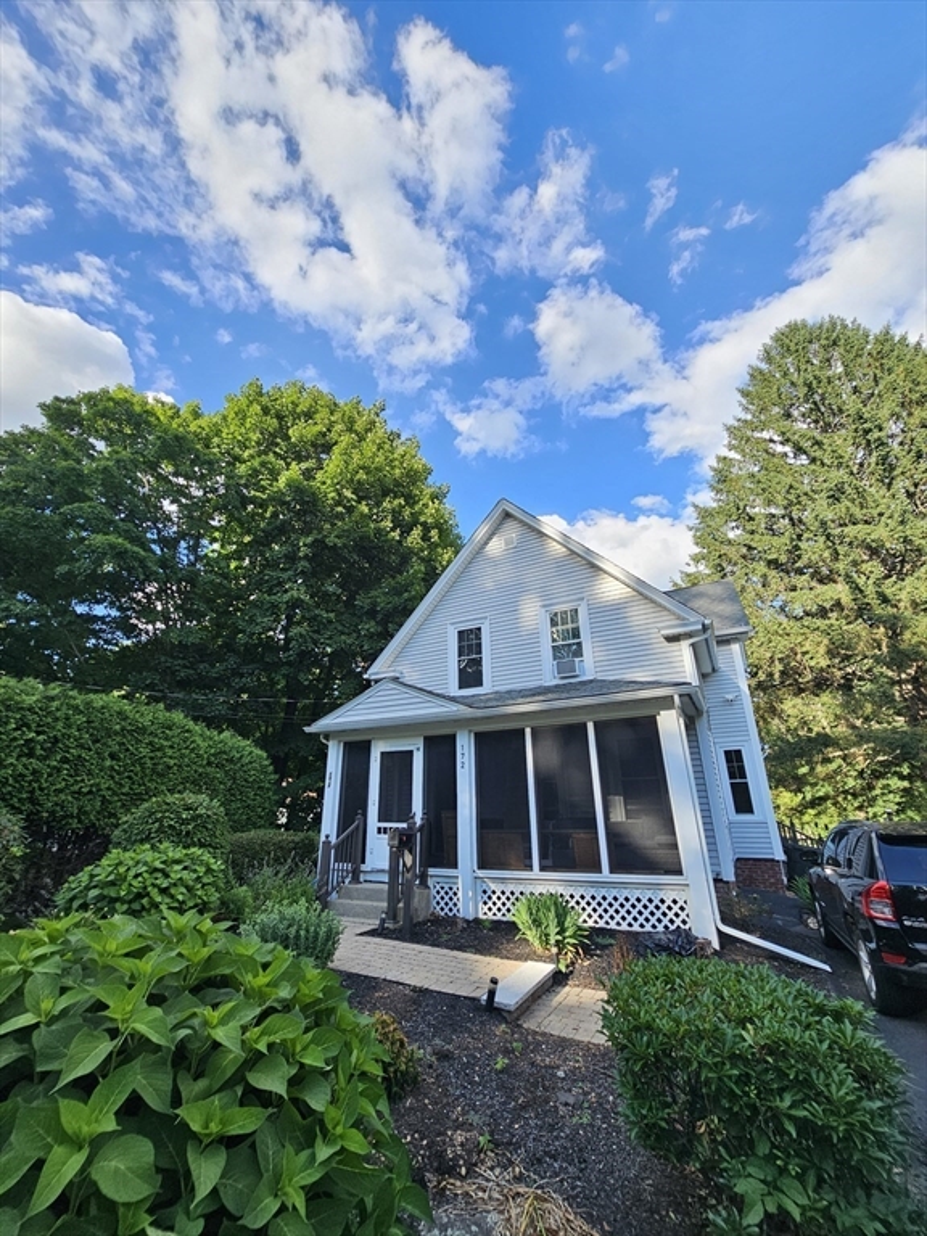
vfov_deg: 106.2
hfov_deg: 89.9
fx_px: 464
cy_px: 618
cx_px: 464
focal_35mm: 13
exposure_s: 1/483
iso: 50
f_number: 2.2
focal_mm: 2.2
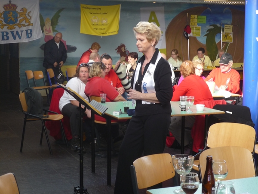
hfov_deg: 29.0
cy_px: 97
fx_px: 499
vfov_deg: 21.9
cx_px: 129
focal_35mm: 67
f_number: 3.9
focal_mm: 11.1
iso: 160
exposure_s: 1/50
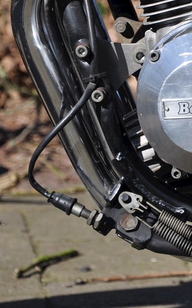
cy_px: 64
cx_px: 311
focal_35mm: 407
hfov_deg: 3.2
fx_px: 3413
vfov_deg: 5.2
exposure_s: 1/640
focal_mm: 105
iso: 200
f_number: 6.3
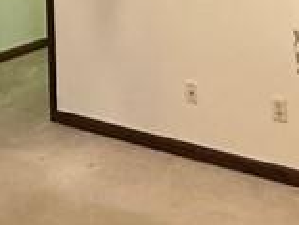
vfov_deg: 15.4
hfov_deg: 20.3
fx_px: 795
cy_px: -62
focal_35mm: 92
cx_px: -33
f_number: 2.2
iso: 640
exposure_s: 1/60
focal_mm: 2.22
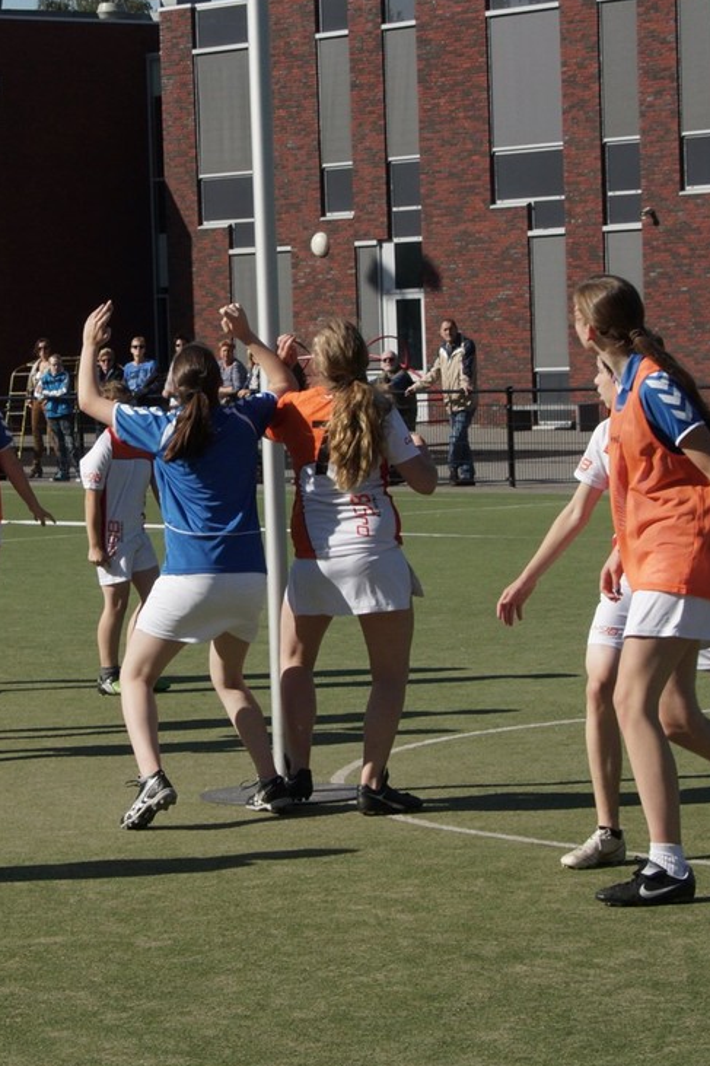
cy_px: 386
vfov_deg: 24.1
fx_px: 2486
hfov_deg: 16.2
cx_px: 305
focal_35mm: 84
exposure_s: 1/500
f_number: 10
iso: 200
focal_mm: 40
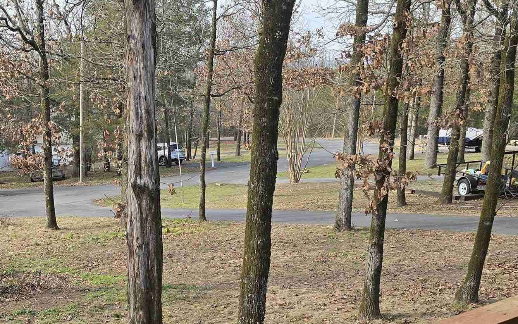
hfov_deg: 34.7
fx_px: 791
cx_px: 75
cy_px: 301
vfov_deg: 22.5
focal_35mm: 56
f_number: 1.7
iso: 12
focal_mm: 6.3
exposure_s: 1/235
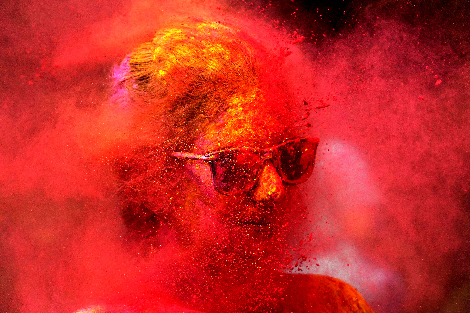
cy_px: 156
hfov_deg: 18.1
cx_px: 235
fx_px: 1475
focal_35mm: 113
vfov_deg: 12.1
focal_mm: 113
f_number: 6.3
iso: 1600
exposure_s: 1/8000
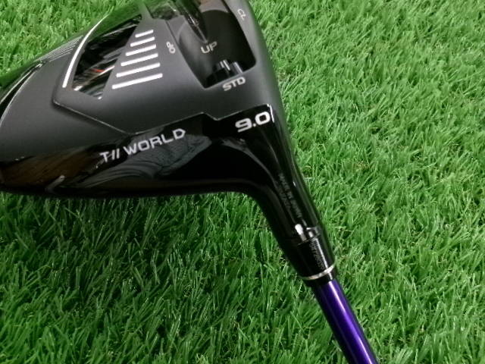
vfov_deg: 49.7
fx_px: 392
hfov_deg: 63.4
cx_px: 242
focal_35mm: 28
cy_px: 182
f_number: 3.9
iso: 800
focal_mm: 5.1
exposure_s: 1/34
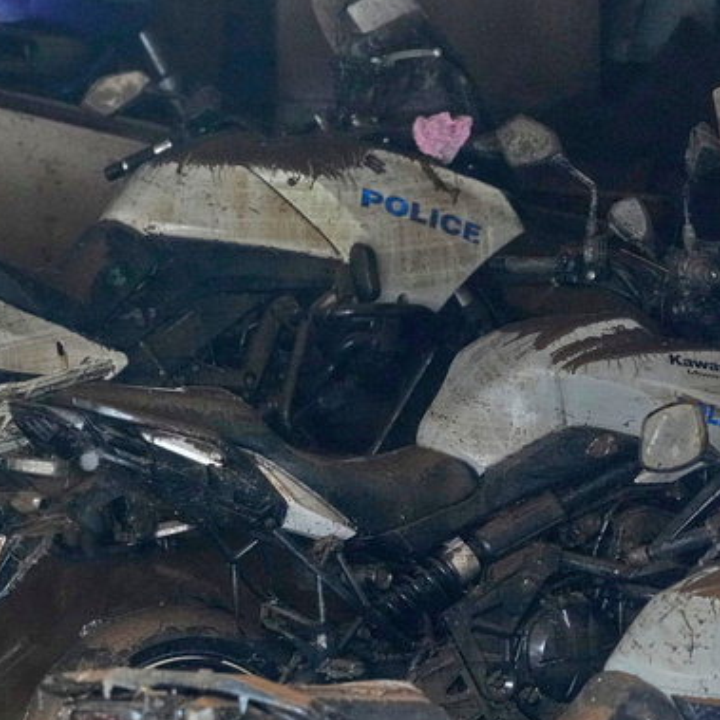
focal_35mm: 305
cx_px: -131
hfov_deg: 5.7
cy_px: 557
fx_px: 7177
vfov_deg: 5.7
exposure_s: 1/1000
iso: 5000
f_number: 2.8
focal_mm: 133
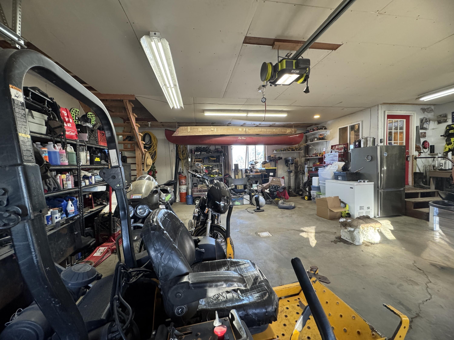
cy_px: 170
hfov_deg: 102.1
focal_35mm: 14
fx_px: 184
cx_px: 227
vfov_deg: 85.7
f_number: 2.2
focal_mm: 2.22
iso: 320
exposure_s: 1/120
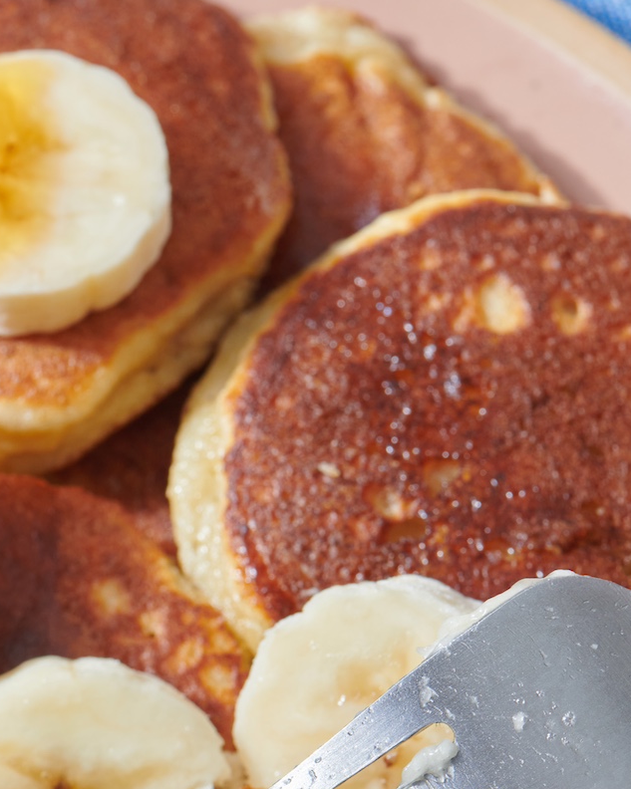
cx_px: 59
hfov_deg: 6.9
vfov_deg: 8.6
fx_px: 5232
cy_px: 817
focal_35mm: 224
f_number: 16
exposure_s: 1/200
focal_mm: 105
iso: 250
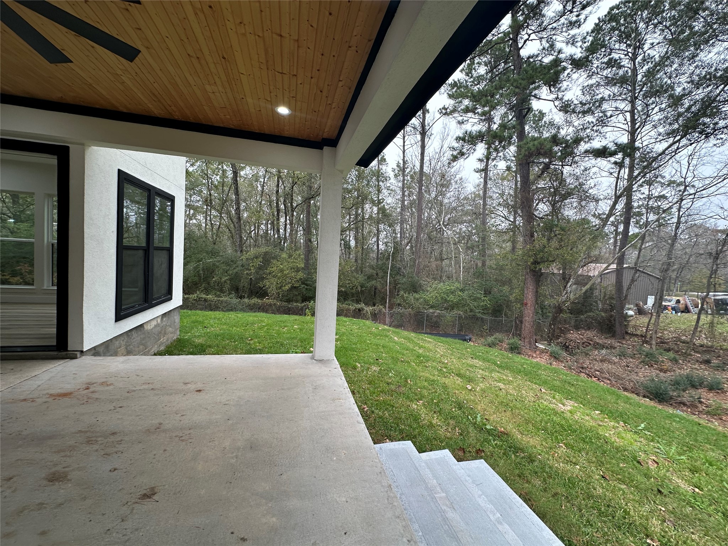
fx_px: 294
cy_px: 273
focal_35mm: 14
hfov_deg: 102.1
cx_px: 364
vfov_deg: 85.7
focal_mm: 2.22
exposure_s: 1/120
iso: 64
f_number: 2.2
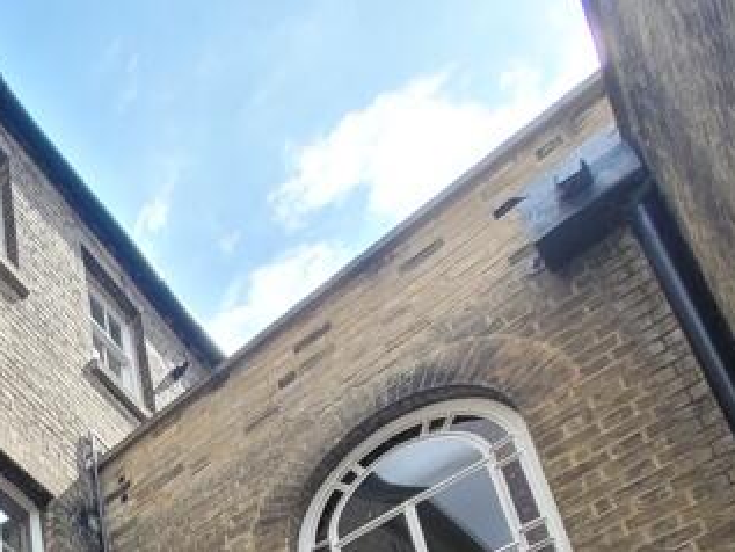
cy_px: 888
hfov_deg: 32.7
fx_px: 892
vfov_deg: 24.2
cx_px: -234
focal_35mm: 42
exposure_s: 1/439
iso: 40
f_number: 2.2
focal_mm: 1.74
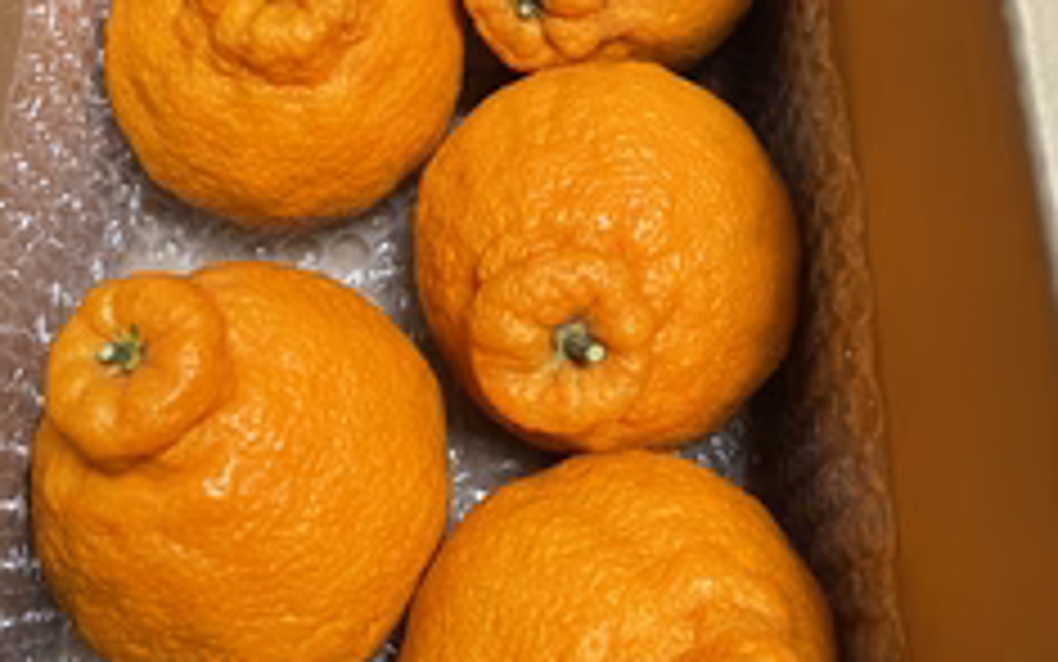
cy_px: 36
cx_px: 482
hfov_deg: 42.6
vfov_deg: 26.3
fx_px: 1356
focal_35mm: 47
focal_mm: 4.2
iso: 125
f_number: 1.6
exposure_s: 1/50
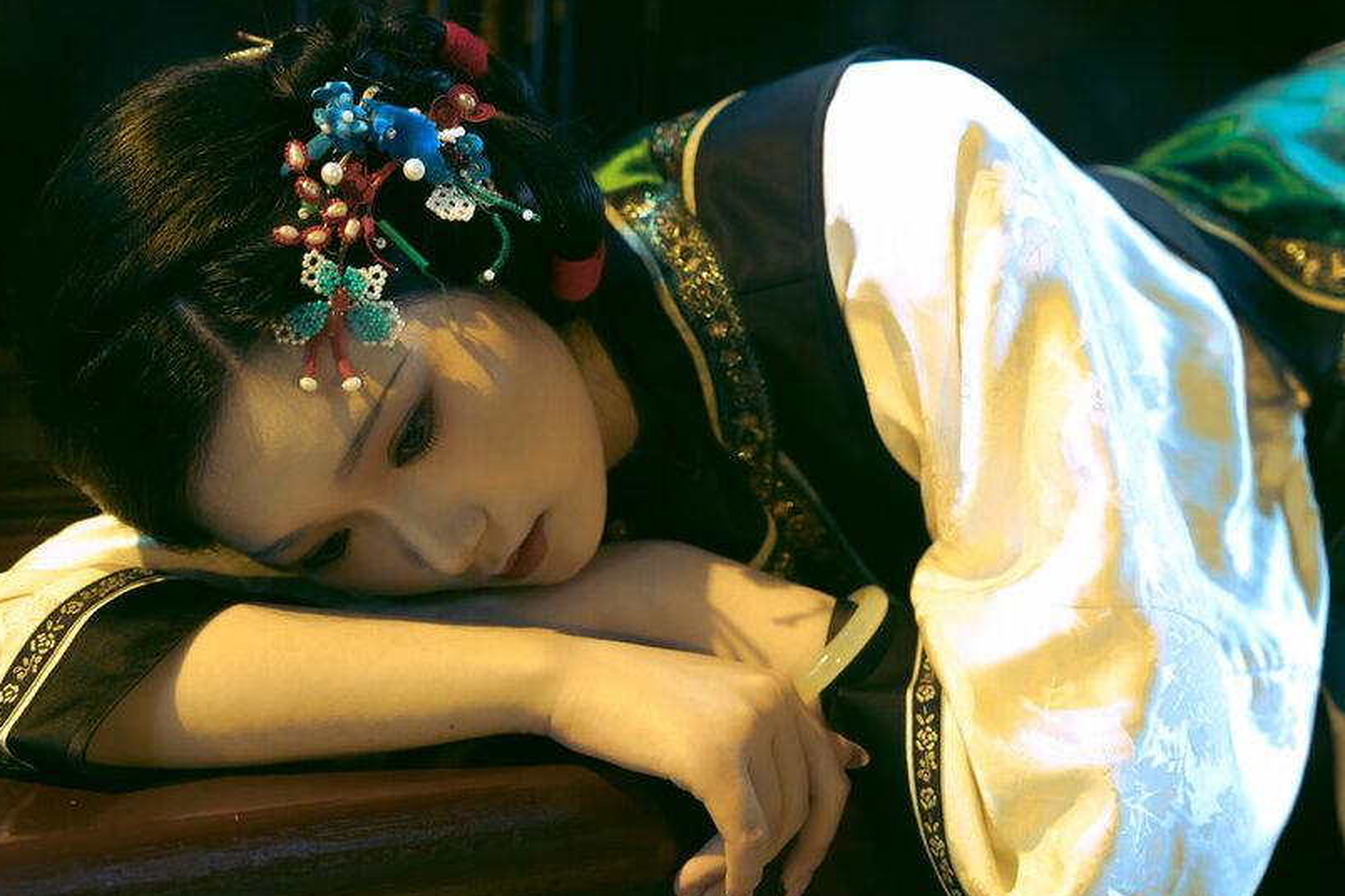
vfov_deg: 16.8
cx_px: 591
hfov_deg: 25.0
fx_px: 3026
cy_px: 553
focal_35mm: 81
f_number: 2.8
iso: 1000
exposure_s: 1/200
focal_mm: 62
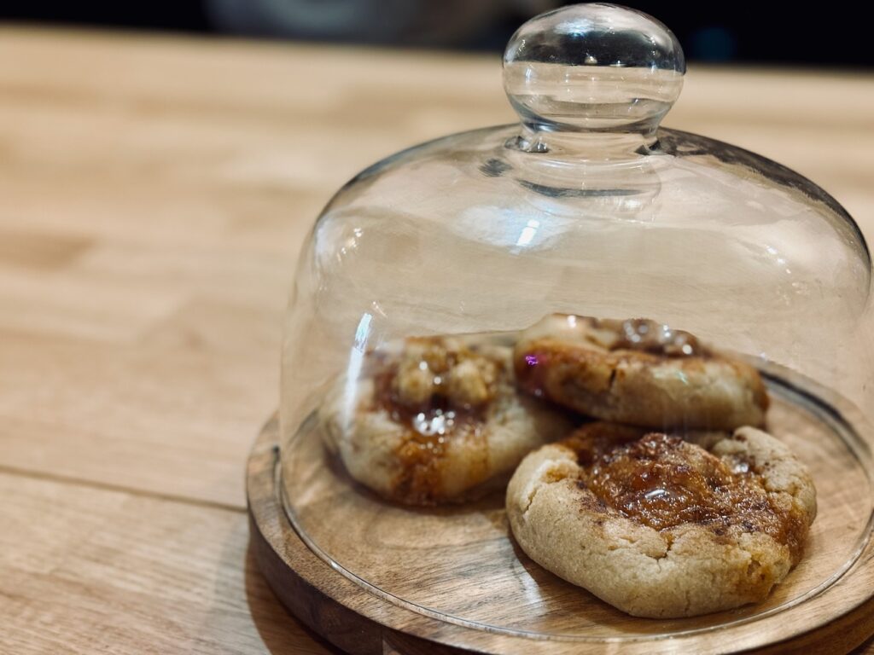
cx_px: 437
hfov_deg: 39.7
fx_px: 1212
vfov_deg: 30.3
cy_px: 328
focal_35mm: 48
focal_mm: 6.76
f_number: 1.78
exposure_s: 1/33
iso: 320
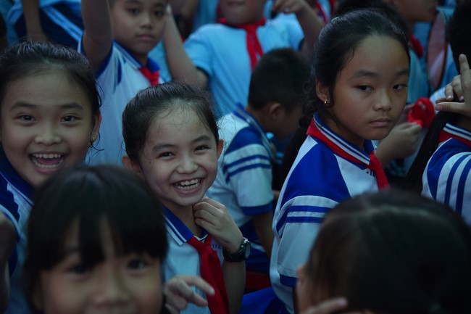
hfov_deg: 30.5
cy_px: 157
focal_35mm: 66
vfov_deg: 20.6
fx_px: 863
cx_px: 236
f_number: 4.5
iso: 160
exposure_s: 1/320
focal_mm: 66
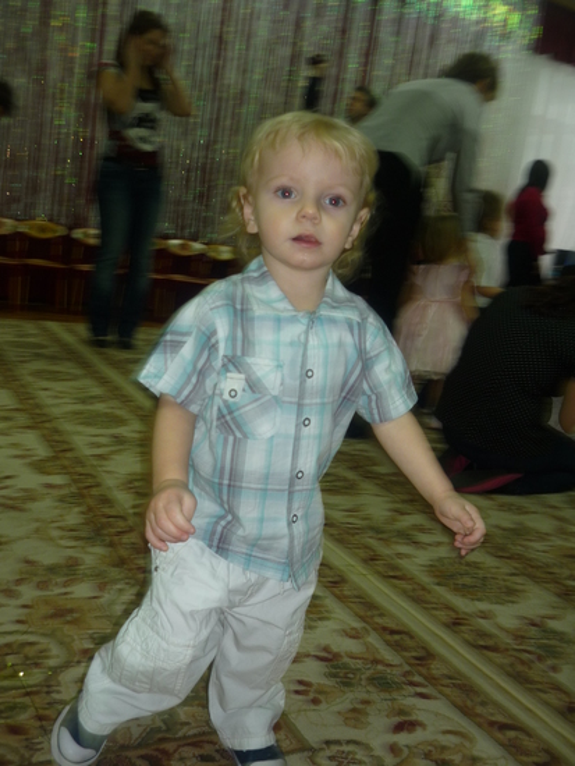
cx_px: 288
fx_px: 730
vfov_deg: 55.3
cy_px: 383
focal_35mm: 33
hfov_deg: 43.0
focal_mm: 5.5
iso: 100
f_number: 2.8
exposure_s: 1/30
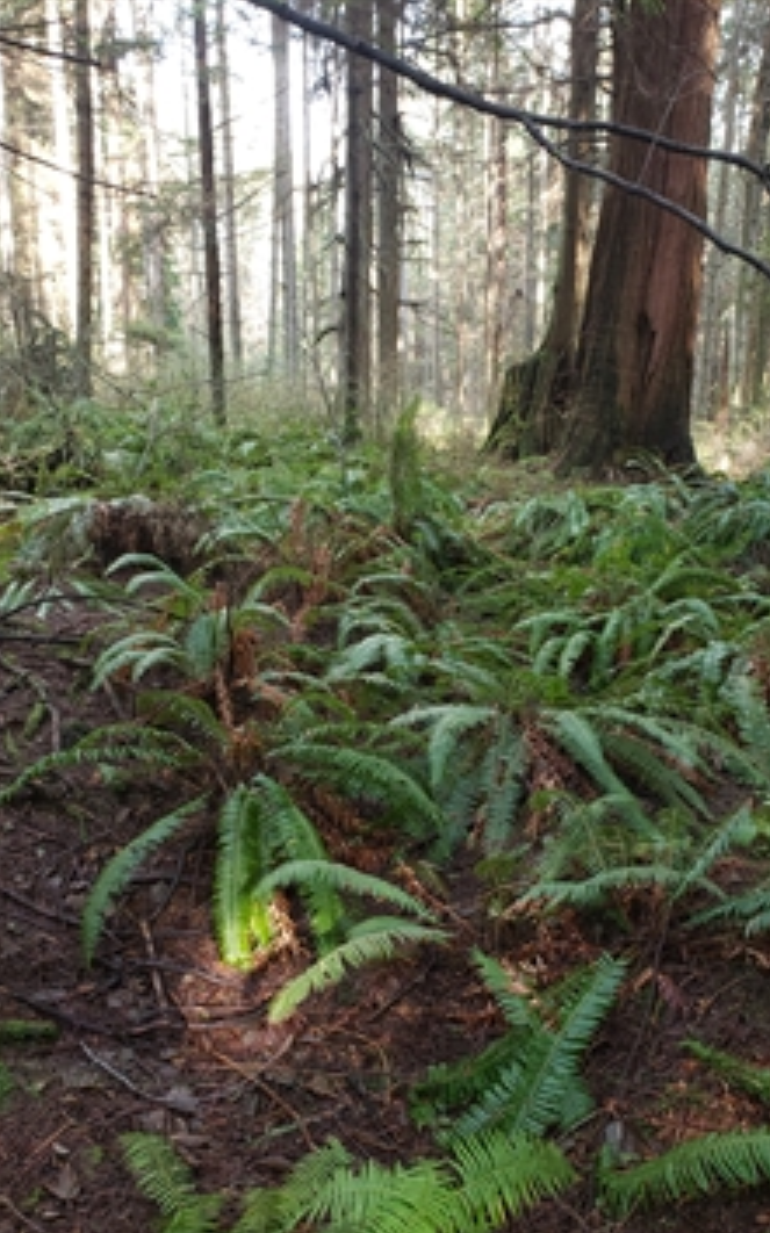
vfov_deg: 66.5
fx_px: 941
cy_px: 623
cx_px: 404
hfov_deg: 44.5
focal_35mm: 28
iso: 125
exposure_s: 1/20
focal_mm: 4.3
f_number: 2.4
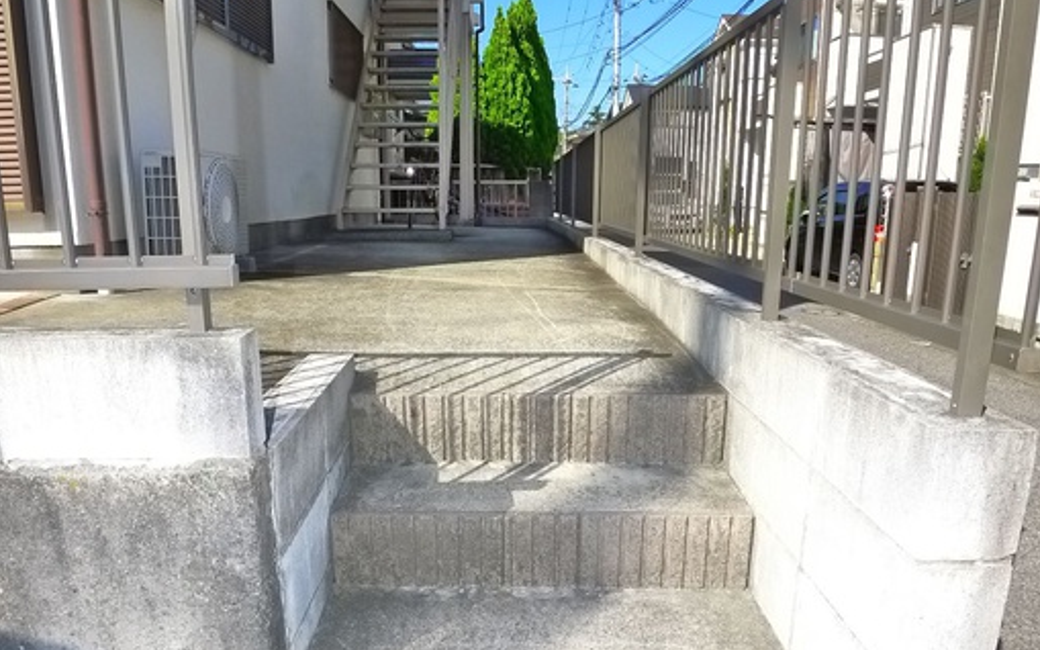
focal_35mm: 35
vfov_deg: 36.1
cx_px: 532
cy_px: 392
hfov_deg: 55.3
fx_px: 992
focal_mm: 5.1
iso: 400
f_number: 4
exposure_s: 1/500
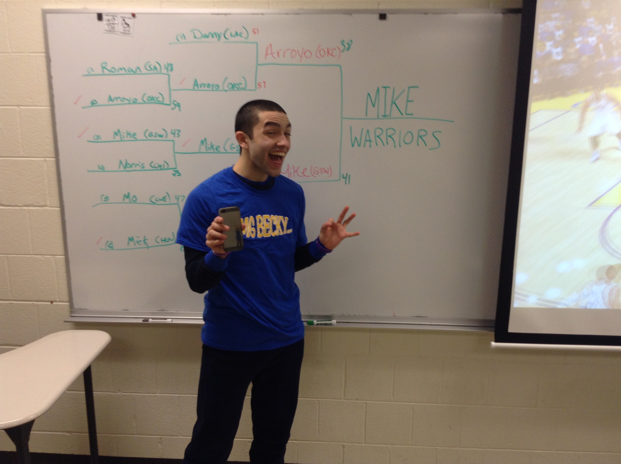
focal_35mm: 33
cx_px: 310
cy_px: 232
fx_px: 591
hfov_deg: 55.4
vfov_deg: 42.8
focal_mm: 3.3
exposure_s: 1/24
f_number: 2.4
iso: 50
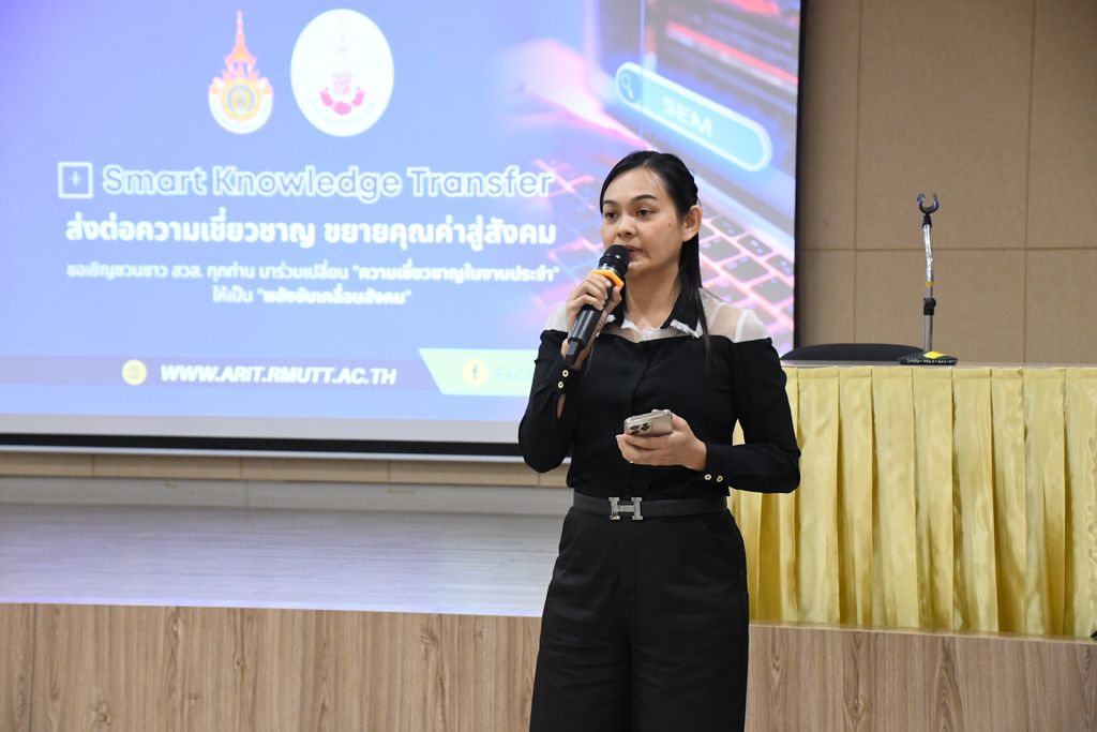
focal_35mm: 97
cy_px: 366
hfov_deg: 21.0
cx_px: 548
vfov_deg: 14.1
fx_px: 2956
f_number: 5
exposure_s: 1/80
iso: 3200
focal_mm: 65
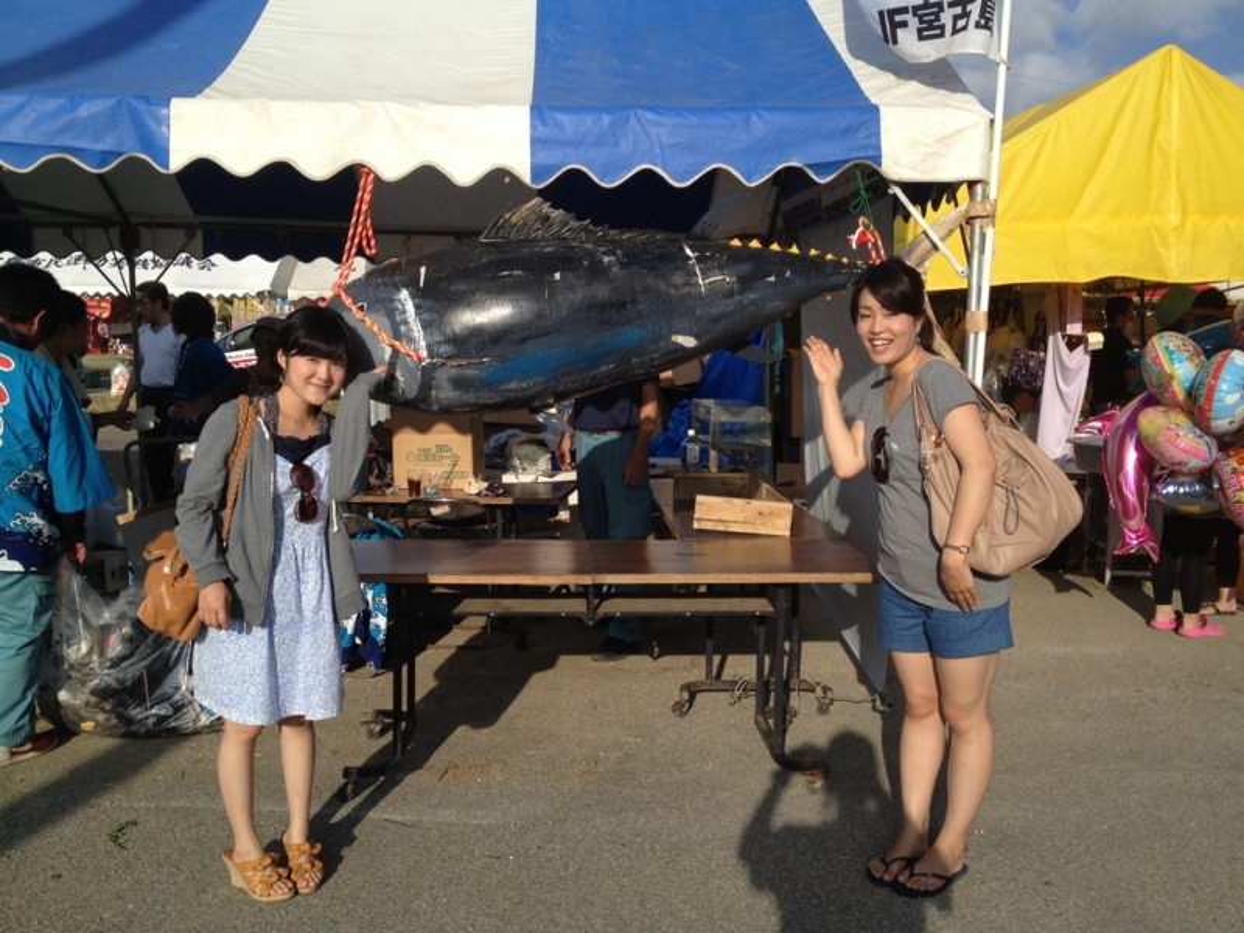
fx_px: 1258
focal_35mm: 35
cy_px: 466
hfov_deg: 52.6
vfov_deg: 40.7
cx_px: 622
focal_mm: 4.28
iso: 64
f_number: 2.4
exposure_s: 1/2123
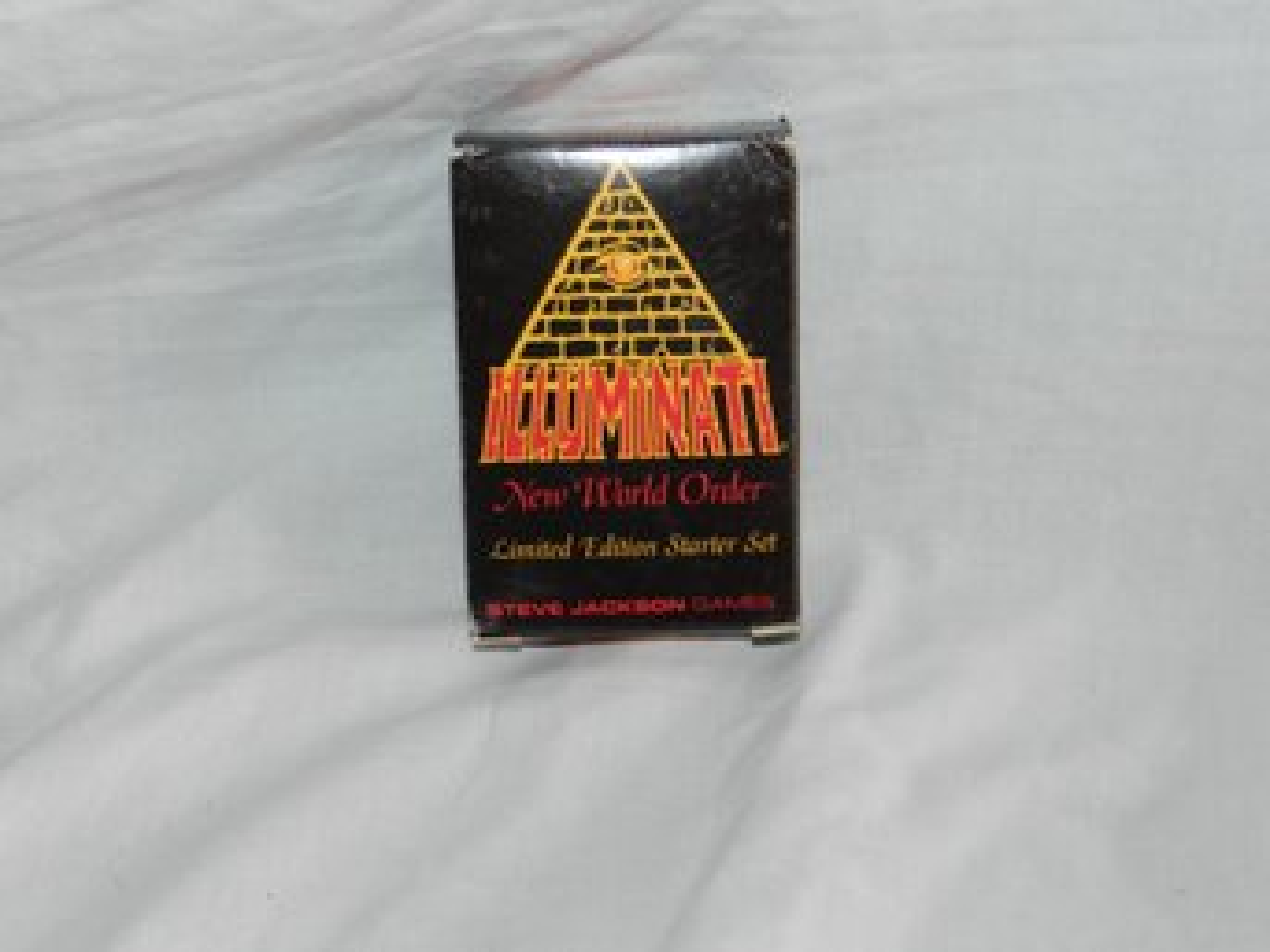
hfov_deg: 41.3
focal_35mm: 46
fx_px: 1687
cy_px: 476
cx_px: 635
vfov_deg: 31.5
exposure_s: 1/30
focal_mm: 8.1
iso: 200
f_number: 4.2
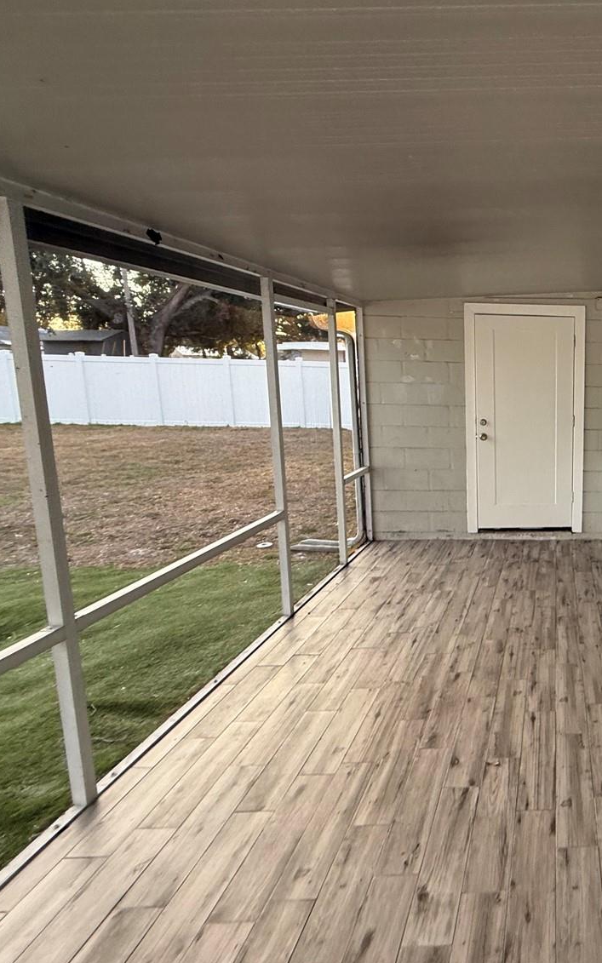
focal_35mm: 21
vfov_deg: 82.2
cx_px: 591
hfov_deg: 48.1
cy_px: 456
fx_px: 551
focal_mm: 2.22
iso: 100
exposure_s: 1/99
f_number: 2.2
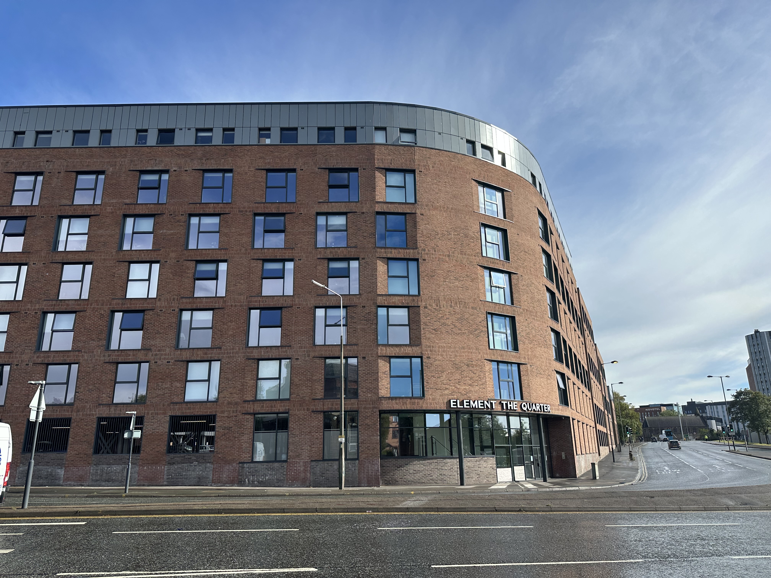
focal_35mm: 24
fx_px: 535
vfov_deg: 56.8
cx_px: 386
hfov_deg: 71.6
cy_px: 289
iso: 80
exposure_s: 1/4184
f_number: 1.78
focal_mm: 6.86
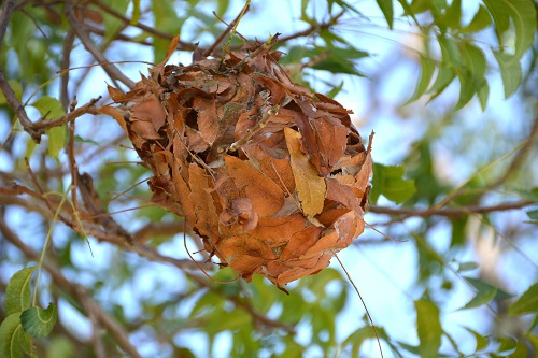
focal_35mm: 300
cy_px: 179
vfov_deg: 4.6
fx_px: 4482
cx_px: 269
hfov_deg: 6.9
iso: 360
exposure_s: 1/500
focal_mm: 200
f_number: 5.6
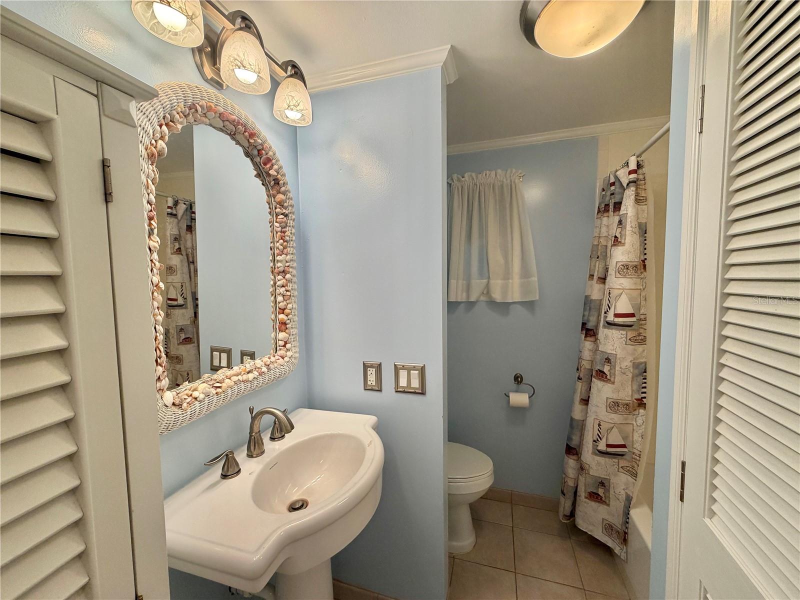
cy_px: 300
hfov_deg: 102.1
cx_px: 400
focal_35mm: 14
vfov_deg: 85.7
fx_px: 324
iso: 125
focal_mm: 2.22
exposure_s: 1/120
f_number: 2.2
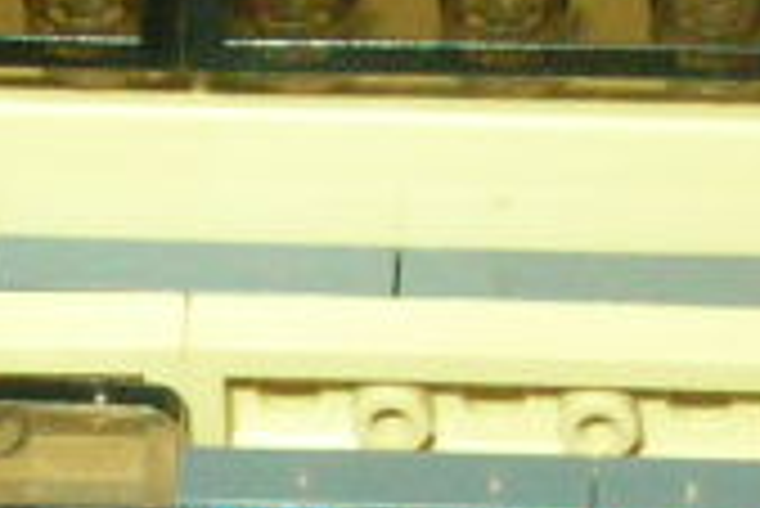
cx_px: -90
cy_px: 611
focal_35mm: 233
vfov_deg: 5.9
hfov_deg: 8.7
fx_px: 4923
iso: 200
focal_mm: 6.2
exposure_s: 1/60.1
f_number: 3.8
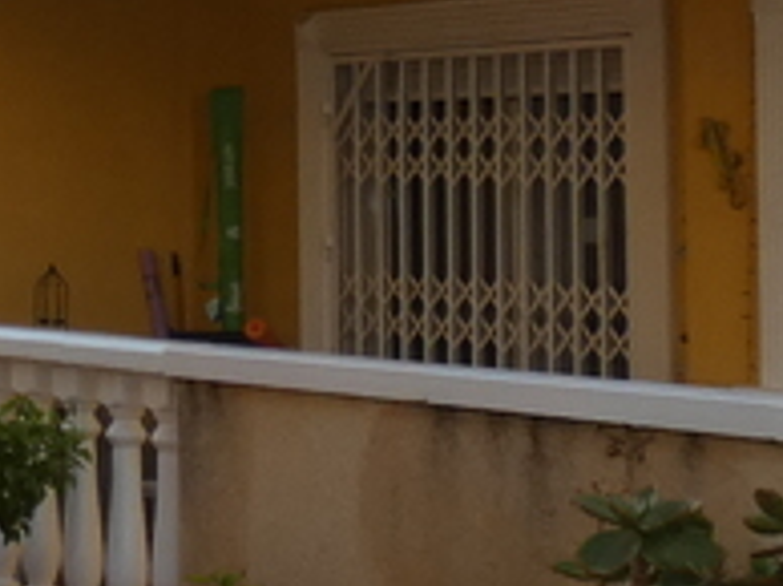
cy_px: 40
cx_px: -694
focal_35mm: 132
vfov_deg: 11.1
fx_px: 2982
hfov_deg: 13.2
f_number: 2.8
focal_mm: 3.6
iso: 80
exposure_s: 1/400
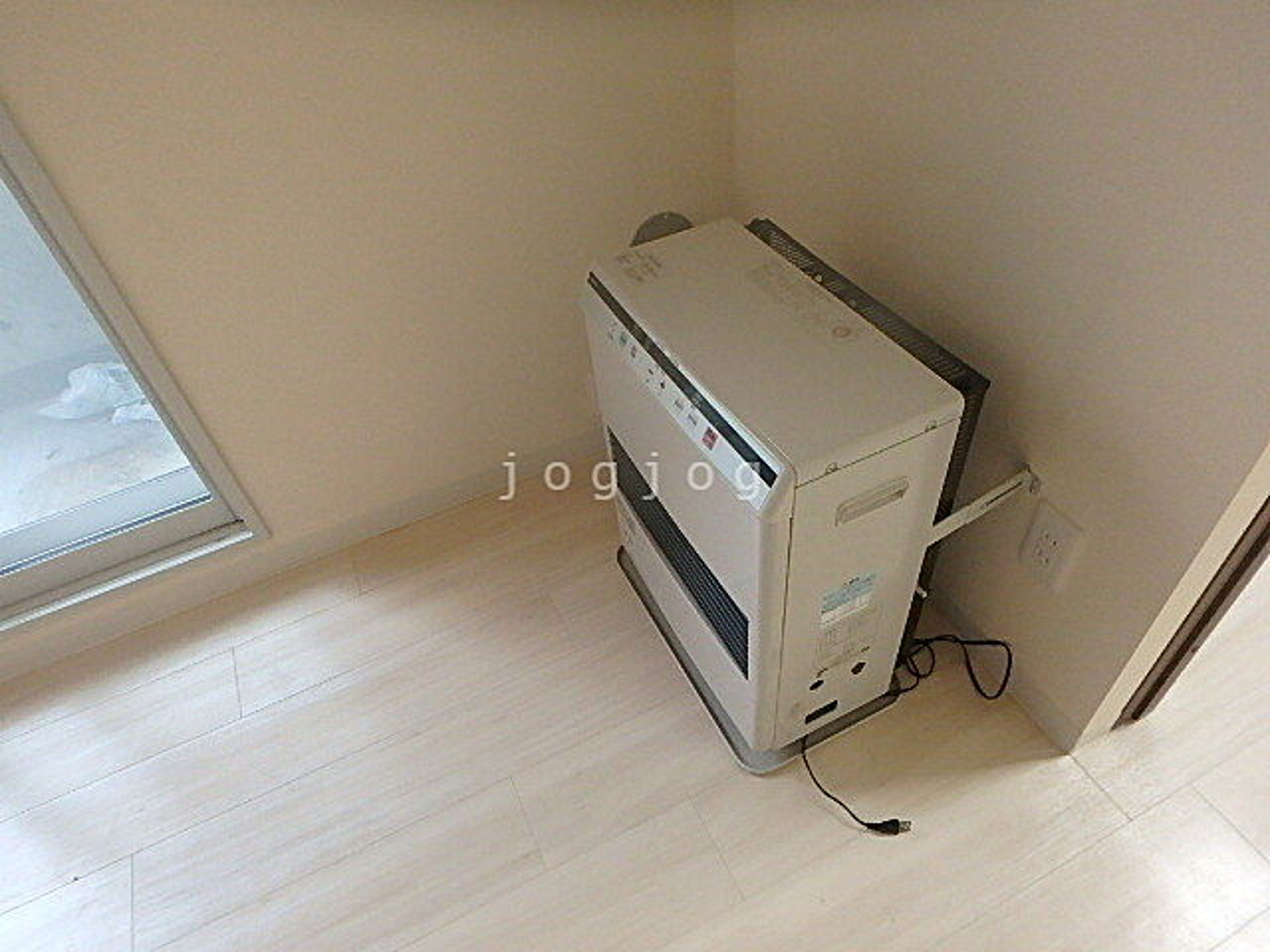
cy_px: 476
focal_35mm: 21
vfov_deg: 63.4
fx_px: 770
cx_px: 635
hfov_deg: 79.0
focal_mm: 3.7
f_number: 3.5
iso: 640
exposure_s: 1/60
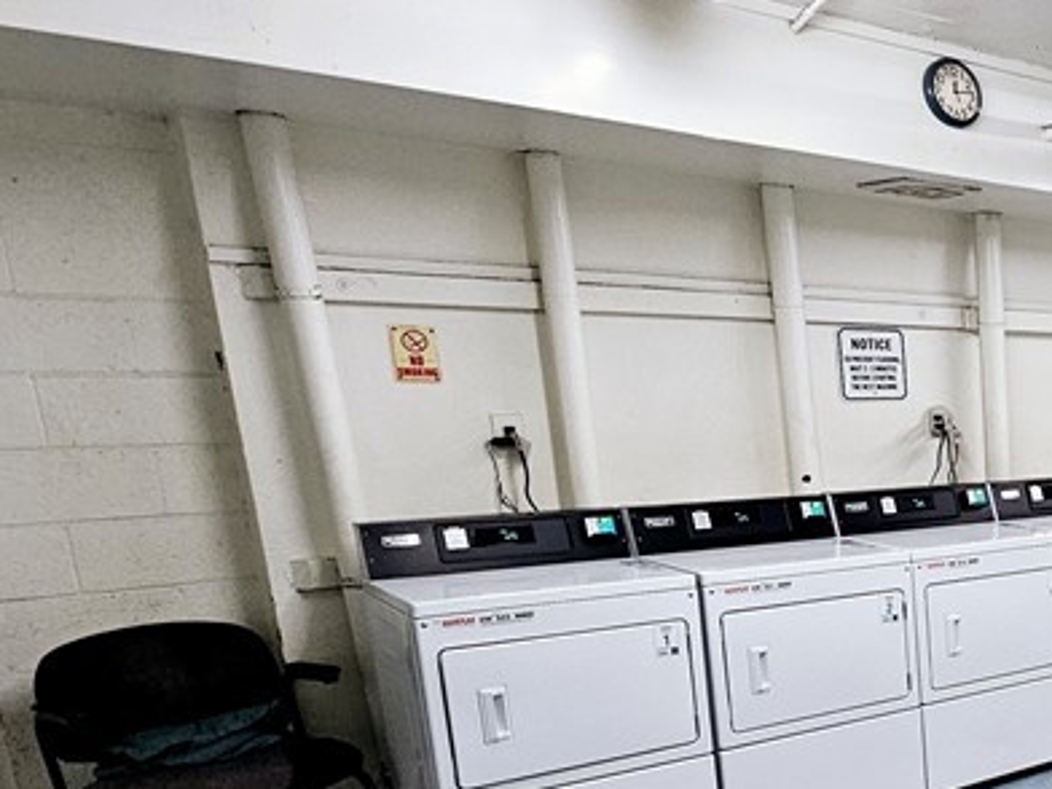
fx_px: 1033
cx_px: 1283
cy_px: 625
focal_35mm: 34
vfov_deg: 40.2
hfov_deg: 38.6
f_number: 2.2
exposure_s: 1/60
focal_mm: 2.2
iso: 200
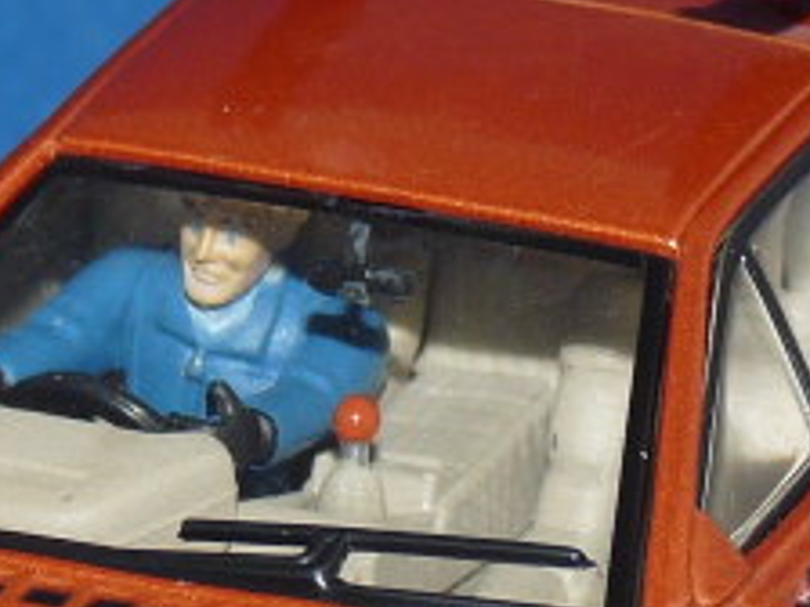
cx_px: 365
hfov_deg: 5.2
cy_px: 578
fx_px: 8962
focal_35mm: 383
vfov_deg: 3.9
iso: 100
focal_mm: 13.3
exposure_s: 1/40
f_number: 3.4
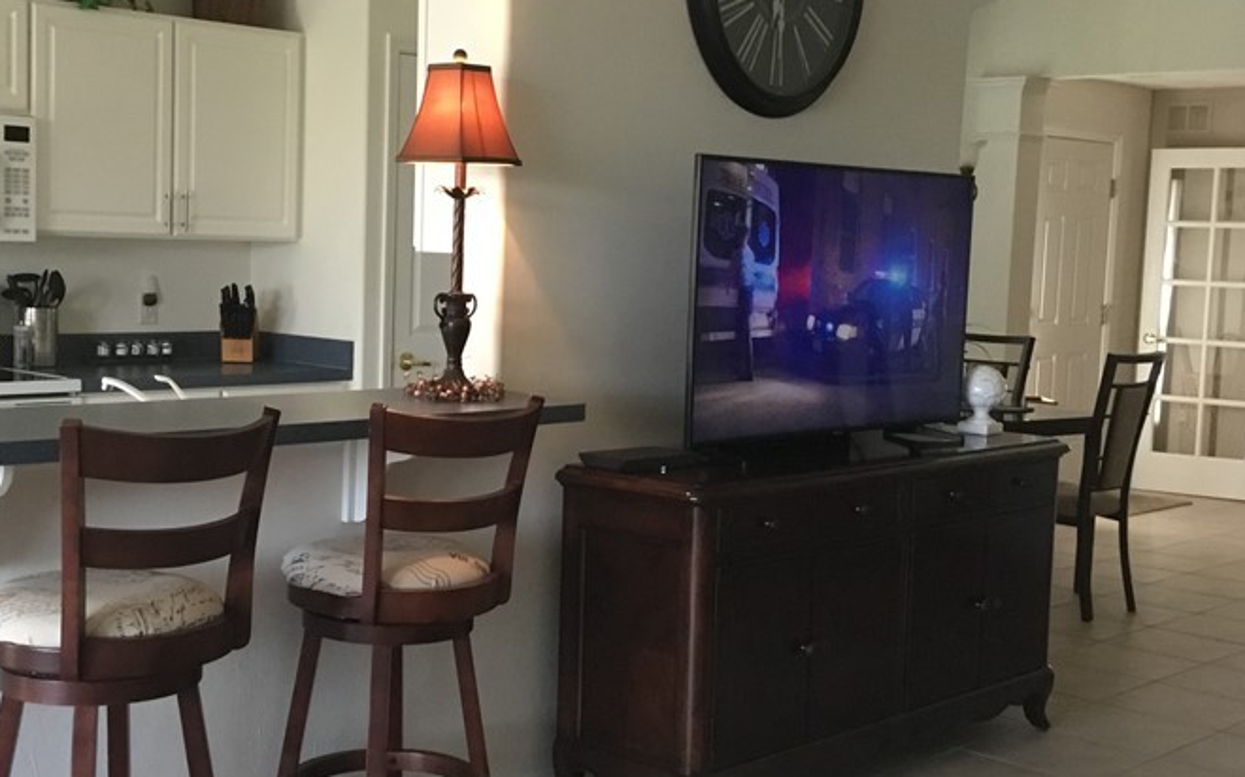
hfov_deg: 39.5
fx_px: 1730
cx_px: 553
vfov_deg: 25.3
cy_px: 402
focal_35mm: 51
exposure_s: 1/30
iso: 125
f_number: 2.4
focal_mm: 3.3
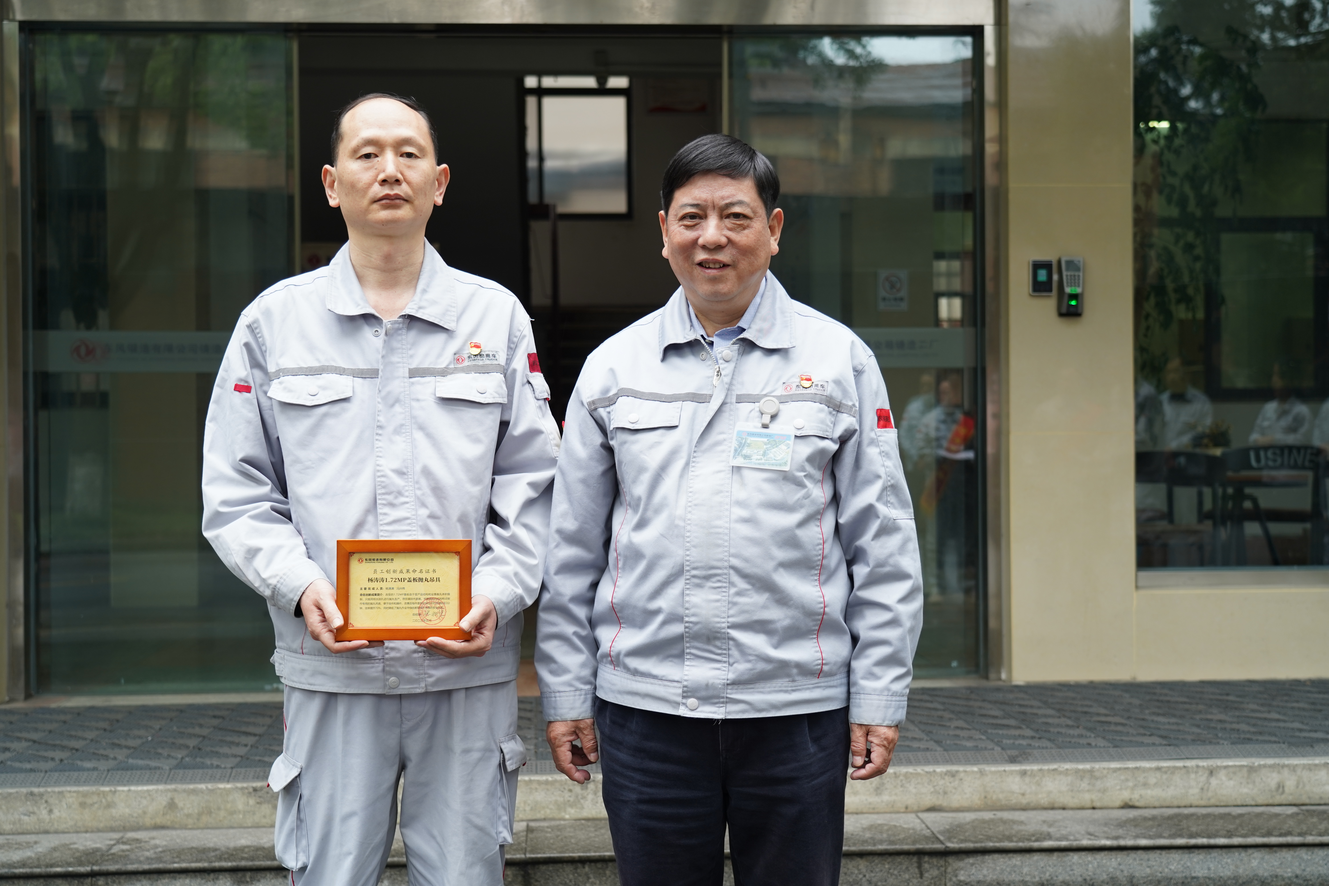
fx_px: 1661
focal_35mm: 45
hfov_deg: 43.6
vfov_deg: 29.9
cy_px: 443
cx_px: 664
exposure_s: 1/50
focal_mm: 45
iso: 200
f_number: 4
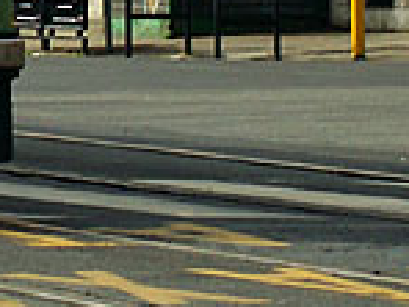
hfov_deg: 4.4
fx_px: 5297
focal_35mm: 448
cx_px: -204
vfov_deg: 3.3
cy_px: -268
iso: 200
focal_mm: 45
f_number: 8
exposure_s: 1/320
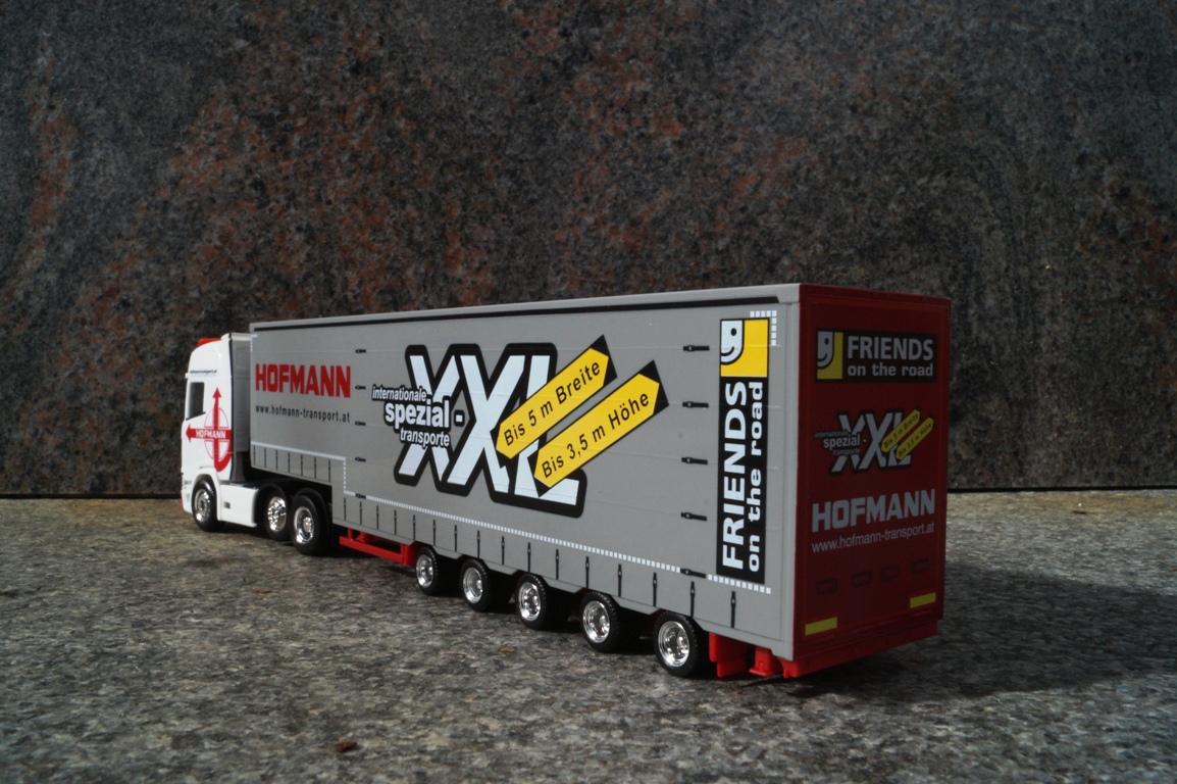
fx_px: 1078
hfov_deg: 57.3
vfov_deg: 39.9
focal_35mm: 33
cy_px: 392
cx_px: 588
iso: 320
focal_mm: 22
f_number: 22
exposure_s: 1/60
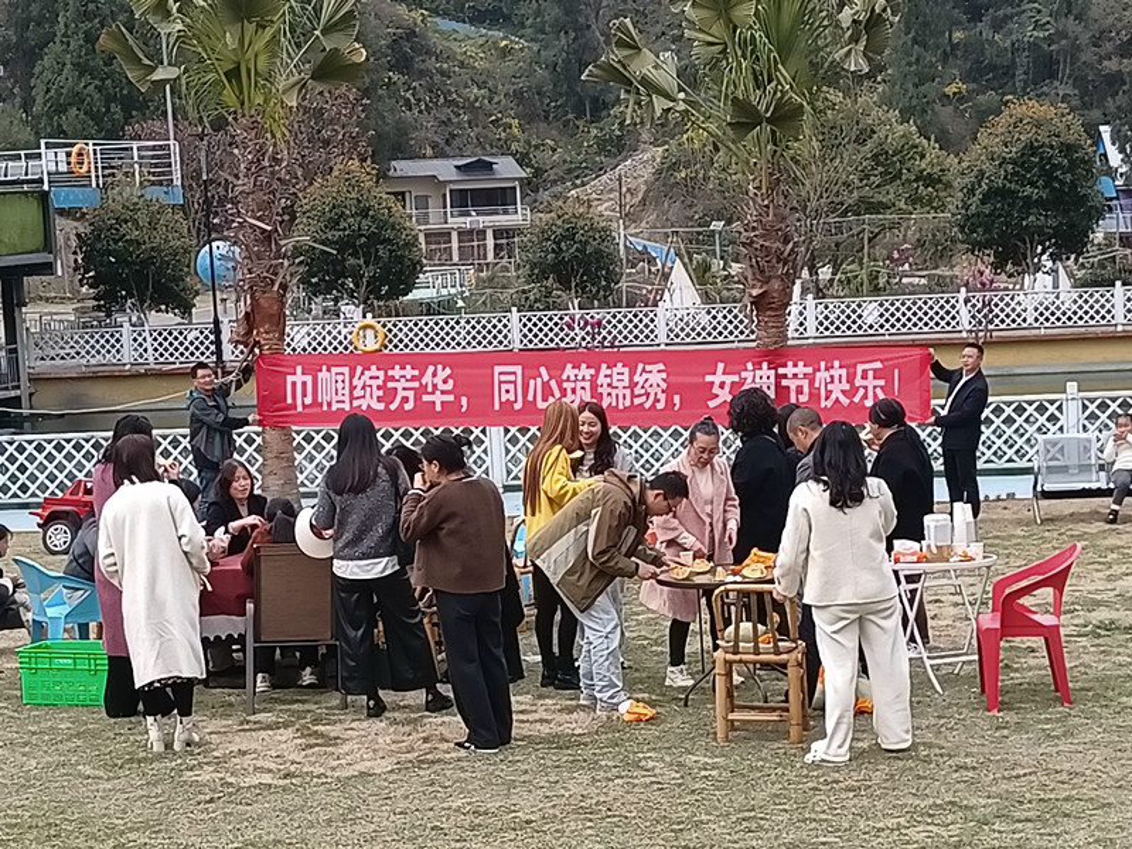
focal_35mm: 68
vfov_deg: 21.6
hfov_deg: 28.6
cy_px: 424
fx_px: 2224
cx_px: 566
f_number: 1.9
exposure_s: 1/100
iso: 136
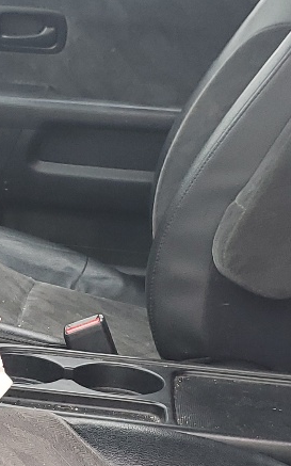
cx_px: 2
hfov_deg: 12.8
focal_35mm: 101
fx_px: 1282
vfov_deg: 20.4
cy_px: 365
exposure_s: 1/60.2
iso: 55
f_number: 1.5
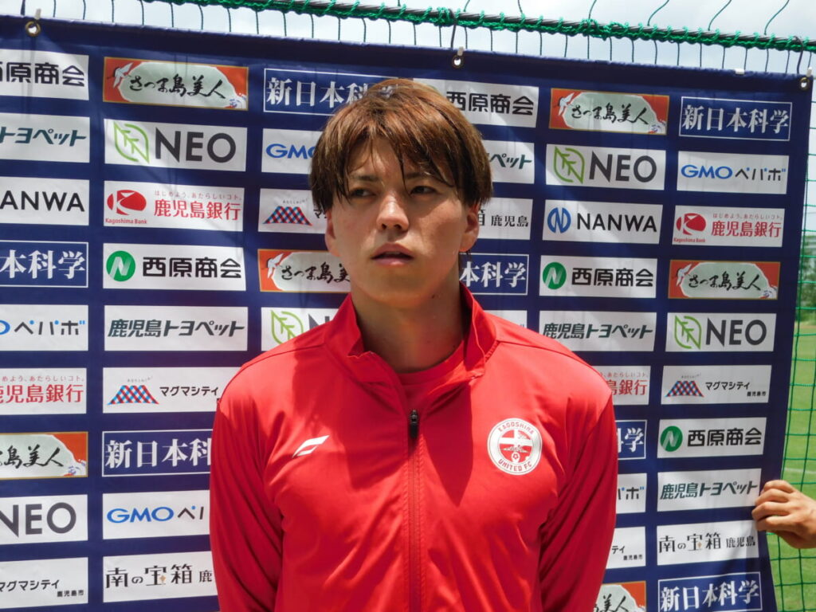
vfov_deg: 18.4
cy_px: 306
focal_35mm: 80
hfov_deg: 24.4
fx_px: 1886
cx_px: 408
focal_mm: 14.2
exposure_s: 1/640
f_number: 4.4
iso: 125
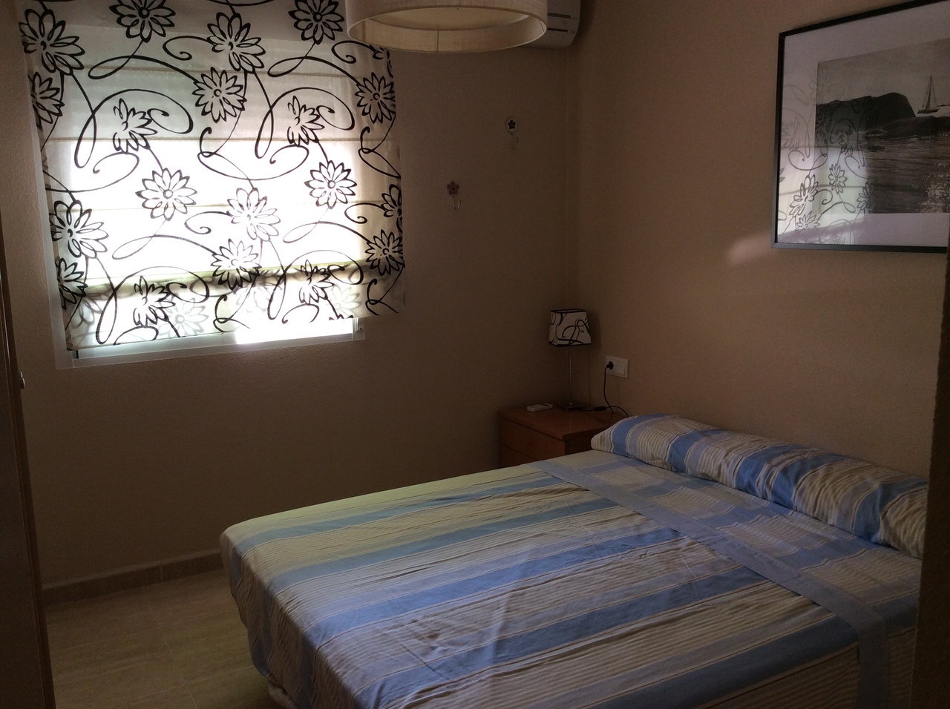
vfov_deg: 42.8
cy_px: 354
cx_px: 475
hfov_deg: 55.4
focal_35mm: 33
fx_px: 904
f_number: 2.4
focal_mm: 3.3
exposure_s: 1/30
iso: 40
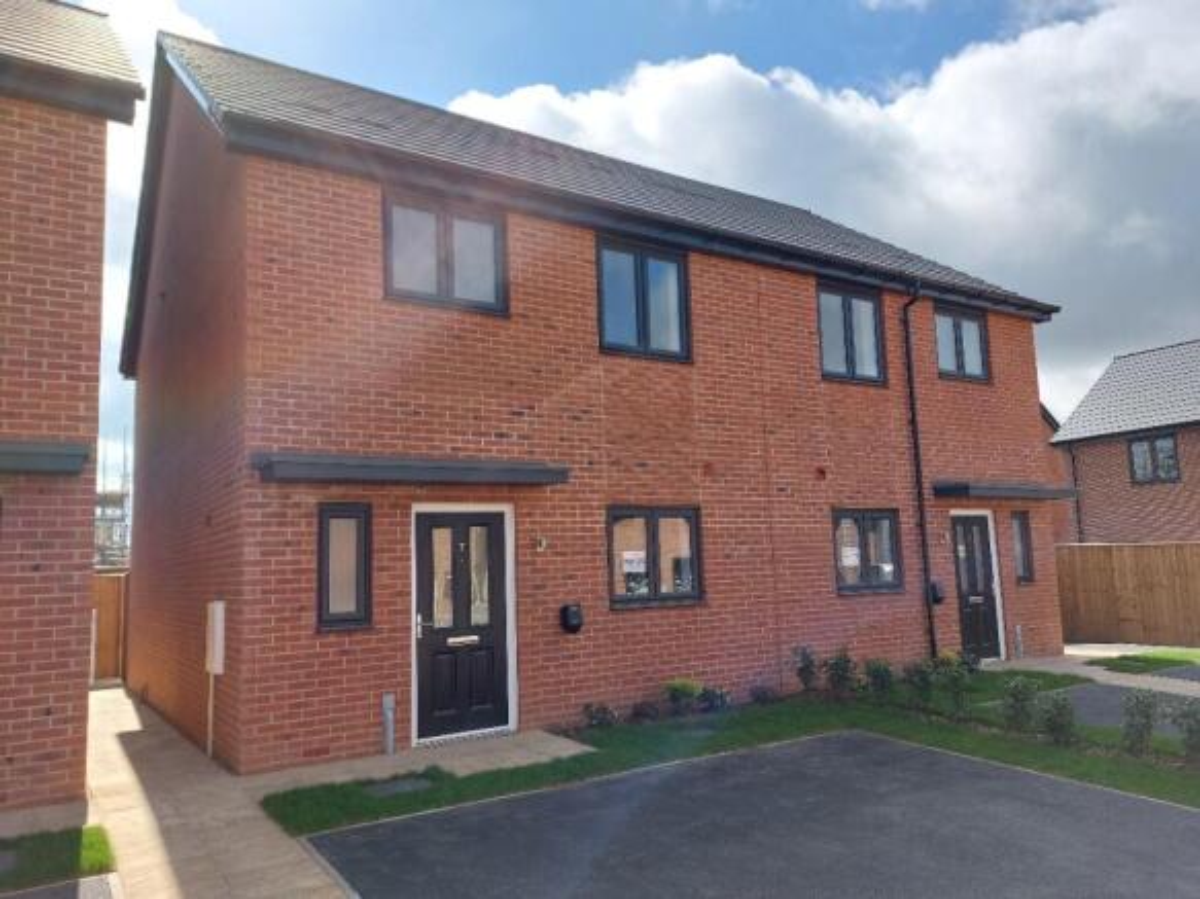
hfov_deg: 69.4
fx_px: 866
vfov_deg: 54.9
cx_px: 600
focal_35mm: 25
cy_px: 450
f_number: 1.8
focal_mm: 5.23
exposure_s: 1/521
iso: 25
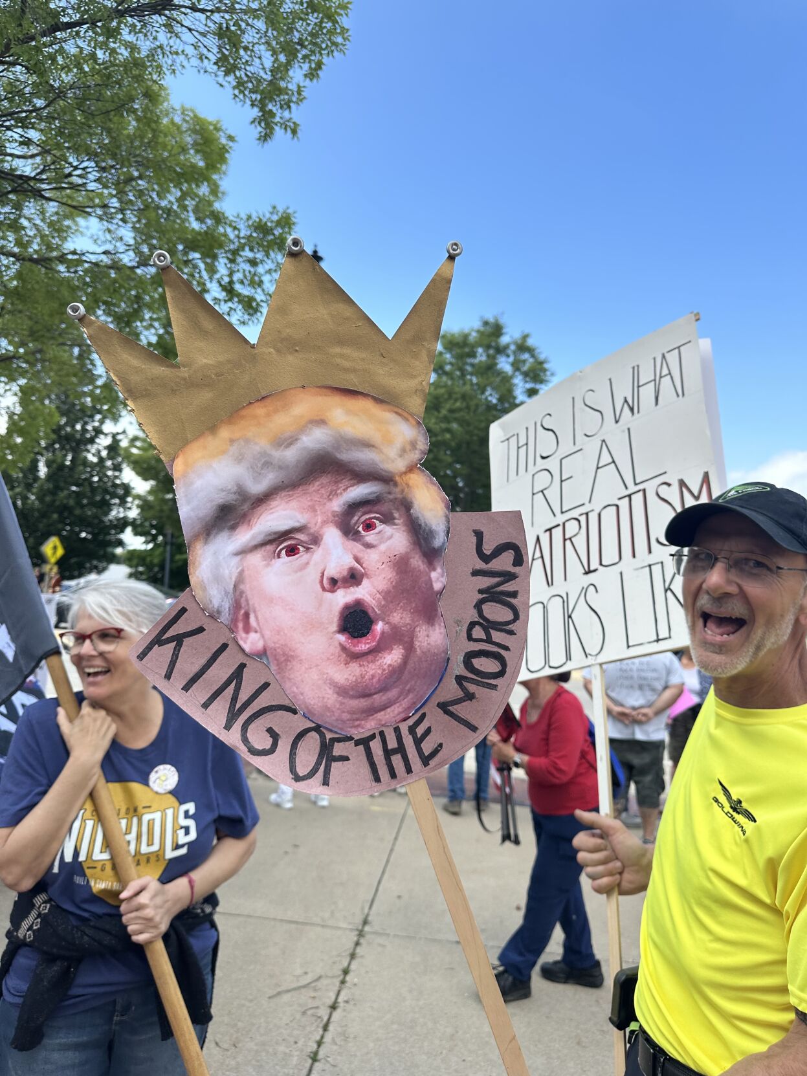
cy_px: 538
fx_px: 746
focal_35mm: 24
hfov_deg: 56.8
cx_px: 404
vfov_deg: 71.6
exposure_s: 1/1949
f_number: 1.78
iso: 80
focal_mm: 6.86
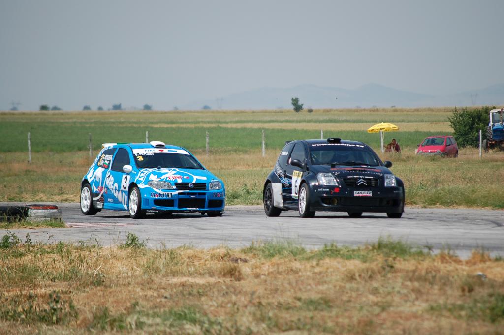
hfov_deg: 6.9
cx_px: 252
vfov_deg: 4.6
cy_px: 168
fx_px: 4197
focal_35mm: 300
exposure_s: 1/1000
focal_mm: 200
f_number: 5.6
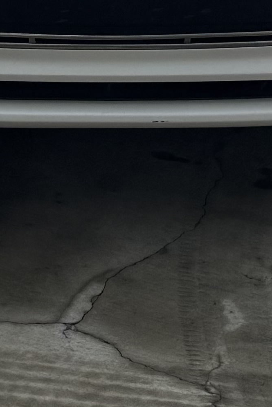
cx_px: 116
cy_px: -442
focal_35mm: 143
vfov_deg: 12.4
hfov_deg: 9.6
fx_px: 1620
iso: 80
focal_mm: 6.76
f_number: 1.78
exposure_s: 1/4950
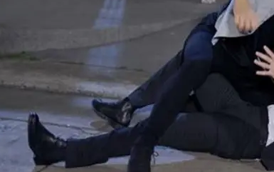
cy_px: 41
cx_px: 238
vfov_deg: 12.7
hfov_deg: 19.9
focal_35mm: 103
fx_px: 769
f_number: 1.8
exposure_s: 1/160
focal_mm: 50
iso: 1600
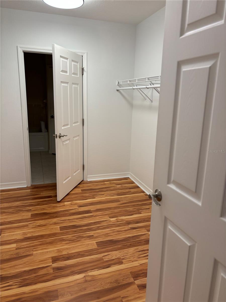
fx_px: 226
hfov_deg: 53.1
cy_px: 151
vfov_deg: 67.3
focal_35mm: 26
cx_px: 113
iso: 80
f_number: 1.6
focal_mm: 5.96
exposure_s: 1/120
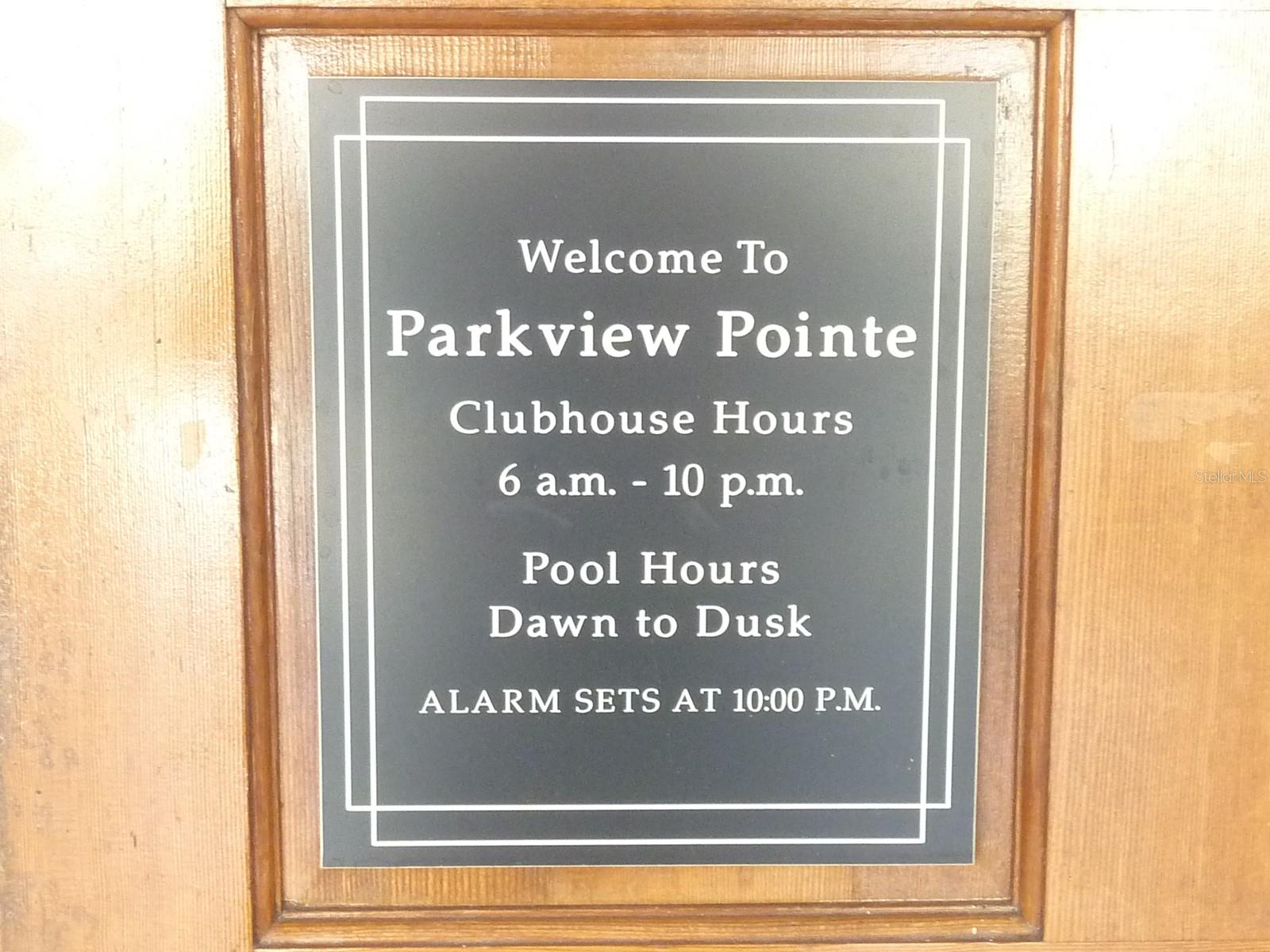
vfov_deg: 23.3
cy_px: 476
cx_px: 635
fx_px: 2311
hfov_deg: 30.7
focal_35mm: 63
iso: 400
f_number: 3.5
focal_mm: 5.7
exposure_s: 1/25
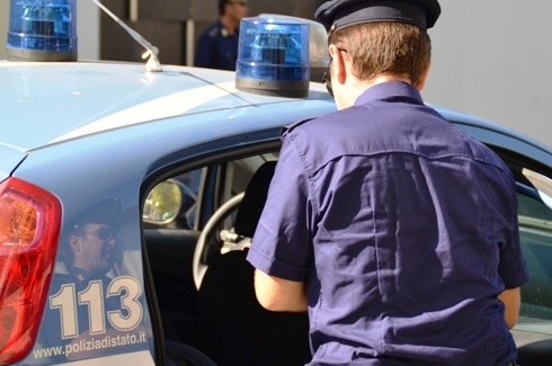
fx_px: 1722
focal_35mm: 112
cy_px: 183
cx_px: 276
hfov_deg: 18.2
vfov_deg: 12.1
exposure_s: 1/500
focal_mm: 75
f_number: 5.6
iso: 320
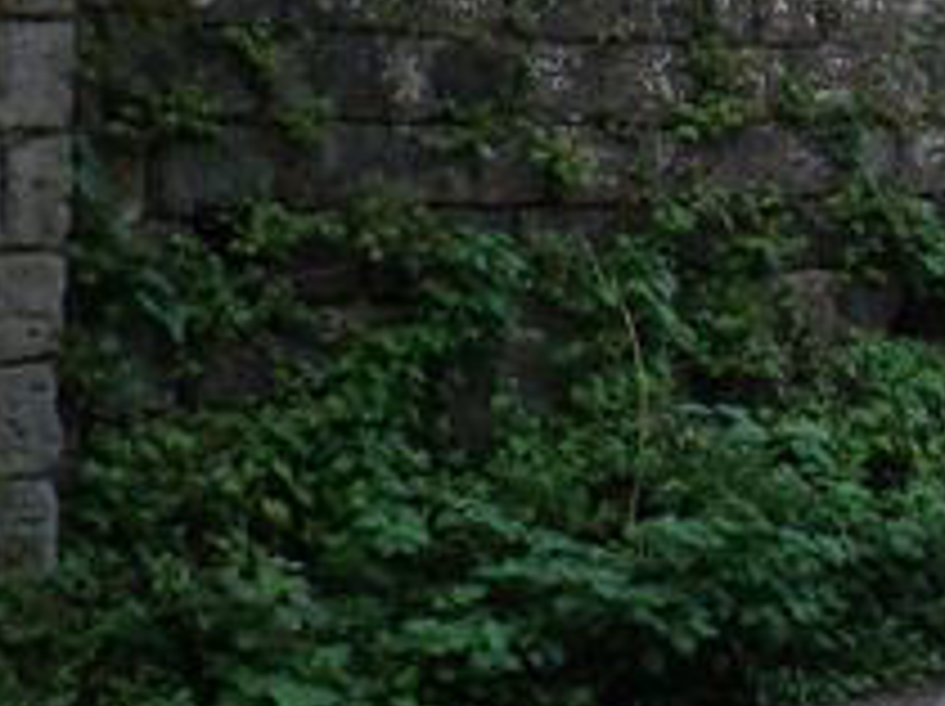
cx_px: 1415
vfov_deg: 16.2
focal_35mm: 89
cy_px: -9
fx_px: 2427
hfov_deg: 19.3
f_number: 3.2
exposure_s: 1/125
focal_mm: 5
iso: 80
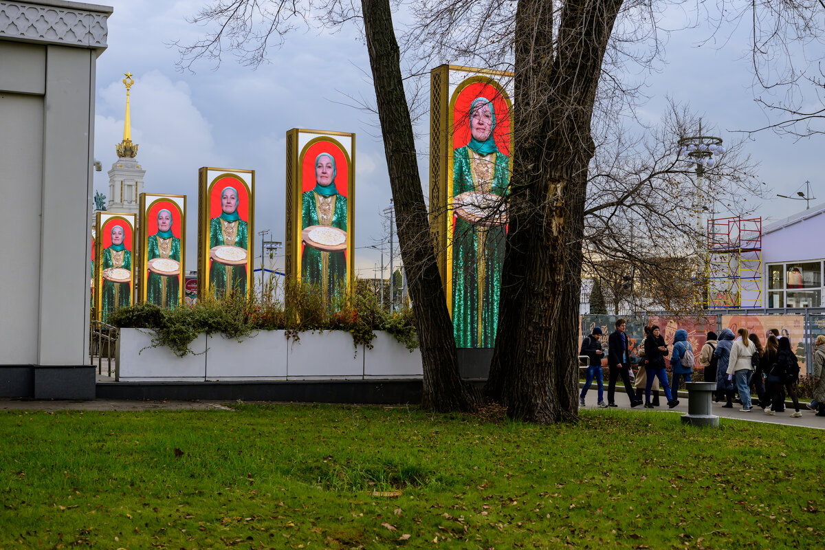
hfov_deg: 38.9
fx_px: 1169
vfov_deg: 26.5
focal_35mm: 51
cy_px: 275
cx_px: 412
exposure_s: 1/800
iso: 500
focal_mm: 51
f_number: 7.1
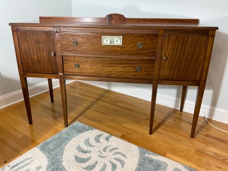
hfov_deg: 61.7
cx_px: 114
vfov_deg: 48.2
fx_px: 191
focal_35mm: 29
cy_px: 86
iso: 200
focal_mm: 3
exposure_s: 1/60
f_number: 1.8
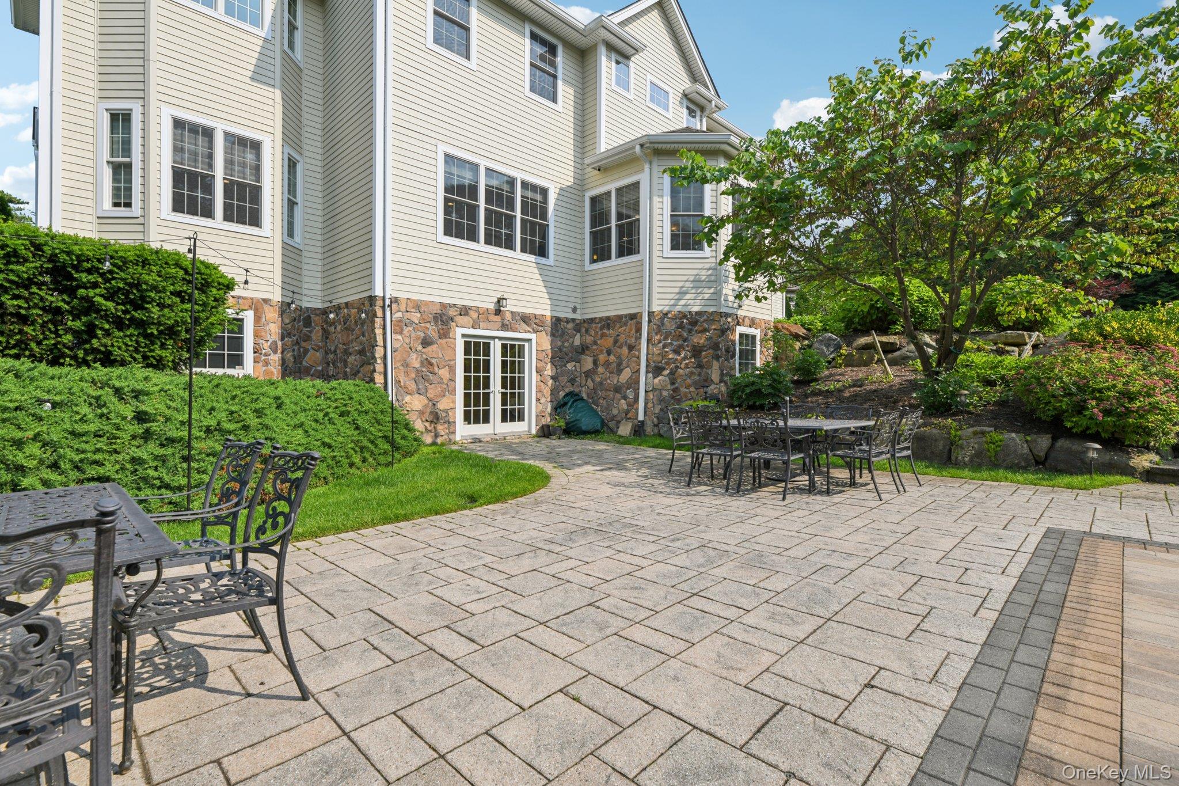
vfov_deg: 73.7
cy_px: 393
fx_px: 524
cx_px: 590
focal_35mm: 16
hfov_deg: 96.7
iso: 200
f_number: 8
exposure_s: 1/400
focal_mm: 16
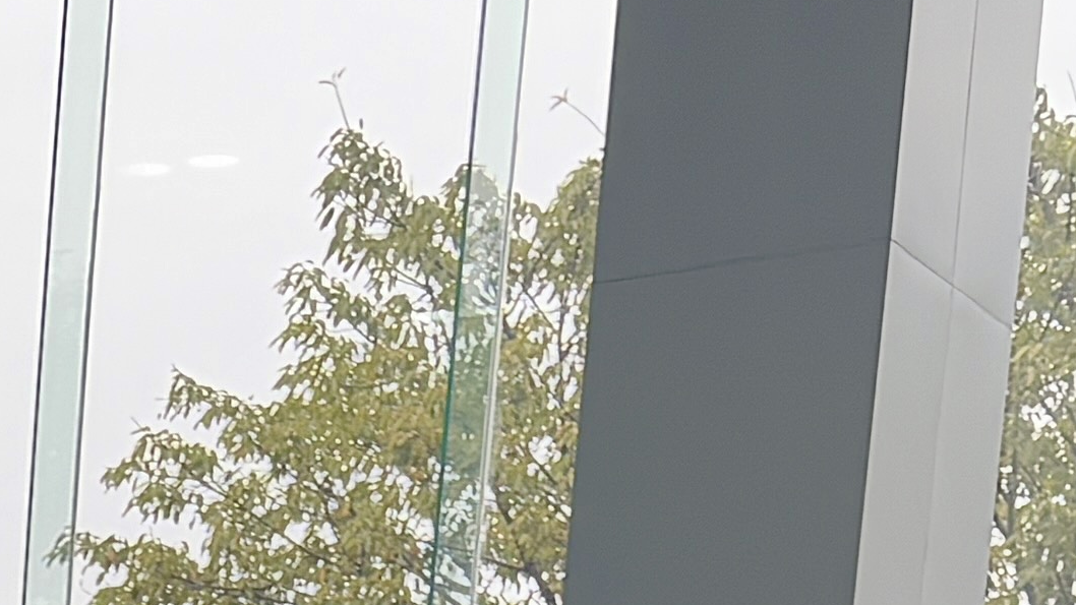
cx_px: -912
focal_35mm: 153
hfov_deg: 12.7
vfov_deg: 6.7
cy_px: 2146
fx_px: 4365
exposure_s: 1/285
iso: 64
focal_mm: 5.96
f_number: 1.6
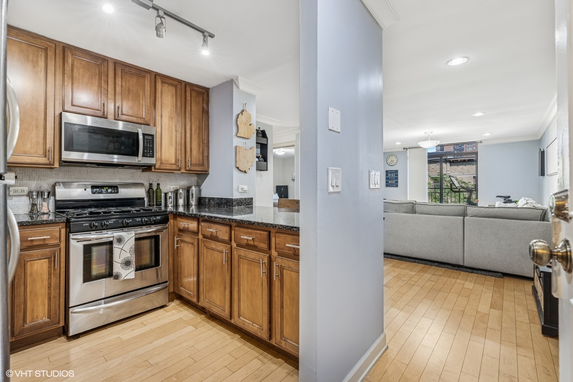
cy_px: 191
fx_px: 255
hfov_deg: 96.7
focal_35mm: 16
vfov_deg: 73.7
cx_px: 286
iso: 320
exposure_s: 1/6
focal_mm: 16
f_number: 8
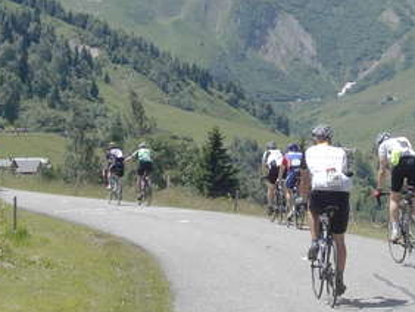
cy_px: 71
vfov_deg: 9.8
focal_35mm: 151
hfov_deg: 13.1
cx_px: 234
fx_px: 1812
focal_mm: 10
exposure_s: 1/200
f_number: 8.6
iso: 80
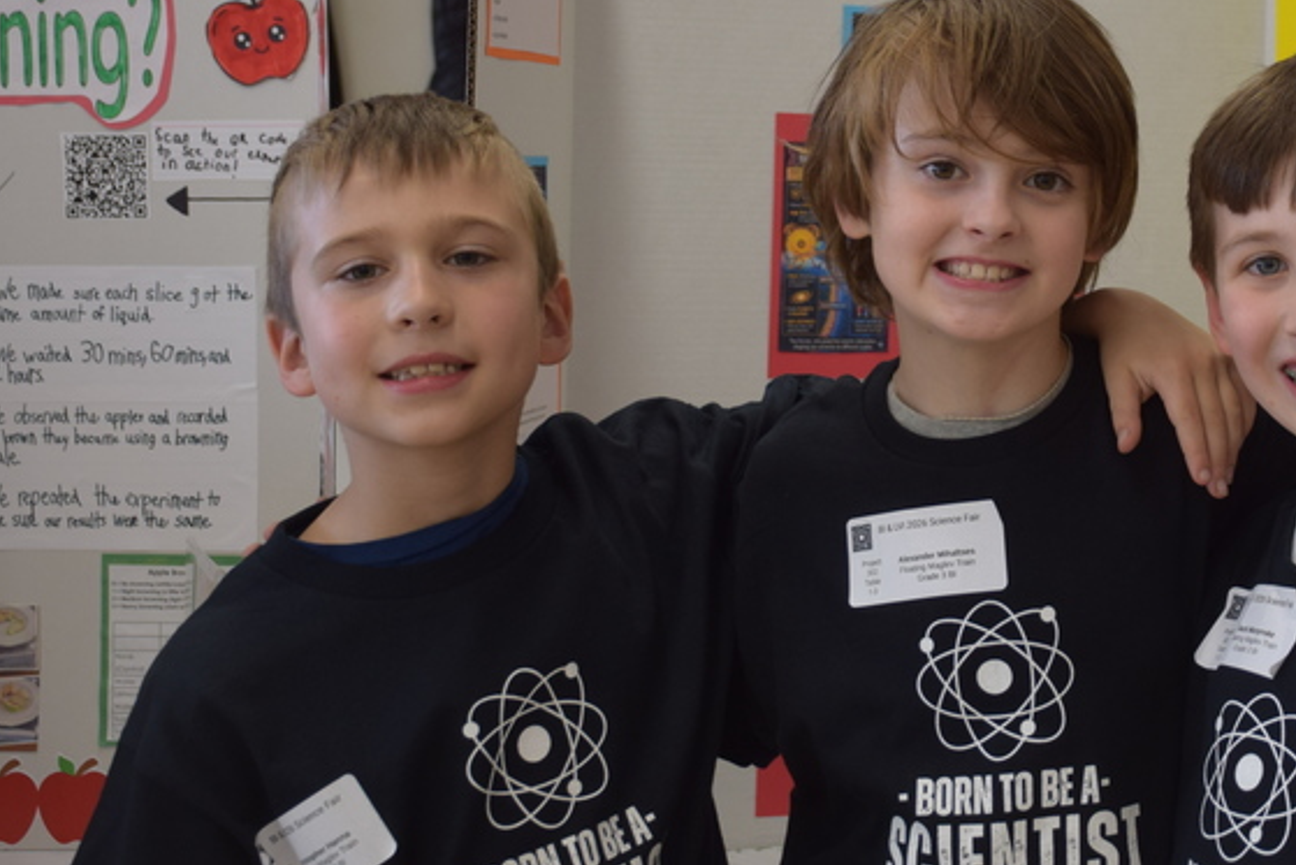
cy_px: 254
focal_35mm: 88
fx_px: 3169
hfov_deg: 22.8
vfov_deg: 15.5
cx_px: 1011
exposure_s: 1/60
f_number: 4
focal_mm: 32
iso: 400
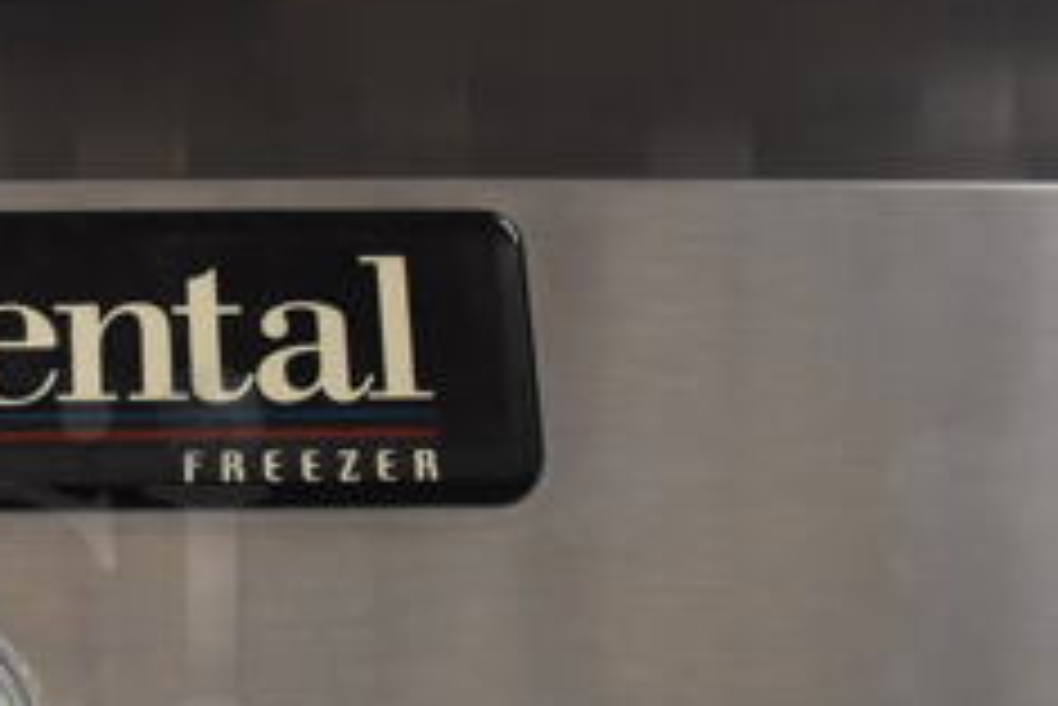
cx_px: -54
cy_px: 598
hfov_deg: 26.9
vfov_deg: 19.2
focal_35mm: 70
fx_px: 2058
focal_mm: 18
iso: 1100
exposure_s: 1/125
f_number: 3.5
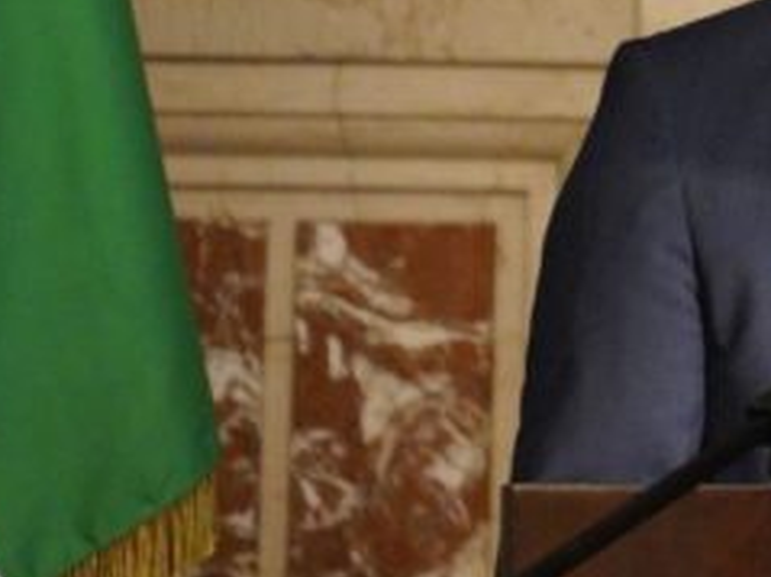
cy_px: -143
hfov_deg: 1.8
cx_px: 819
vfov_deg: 1.3
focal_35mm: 1123
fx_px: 25000
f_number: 5.6
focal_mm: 400
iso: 12800
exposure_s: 1/160
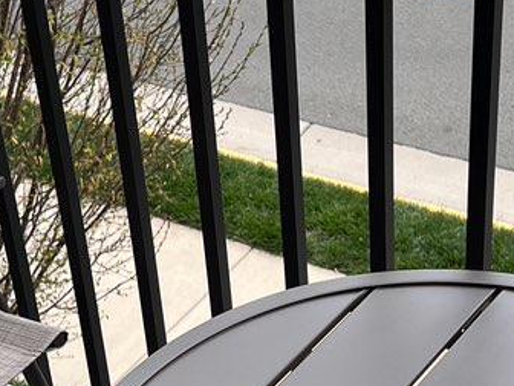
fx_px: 1470
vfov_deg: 14.9
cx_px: 214
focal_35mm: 99
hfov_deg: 19.8
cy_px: 260
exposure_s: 1/932
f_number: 1.5
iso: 50
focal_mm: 5.7
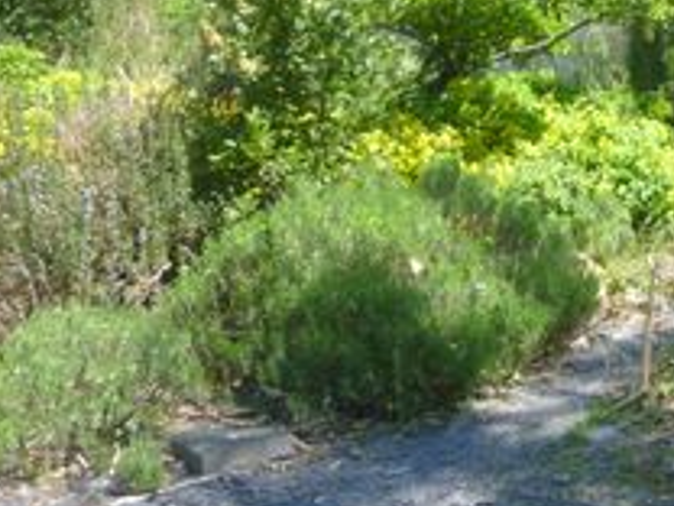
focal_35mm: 72
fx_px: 1402
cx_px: 794
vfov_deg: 19.5
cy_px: -68
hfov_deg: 24.6
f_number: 3.1
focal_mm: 4.5
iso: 100
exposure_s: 1/250
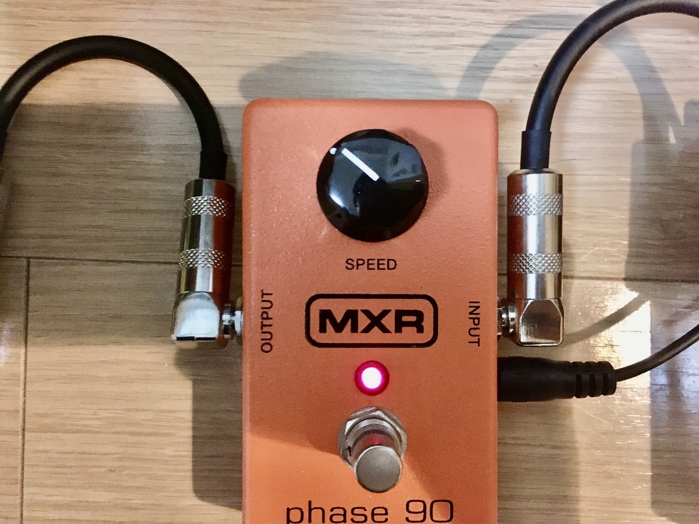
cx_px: 350
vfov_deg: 48.2
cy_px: 262
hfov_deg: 61.7
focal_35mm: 29
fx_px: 586
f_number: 2.2
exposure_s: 1/15
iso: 400
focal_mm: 4.15
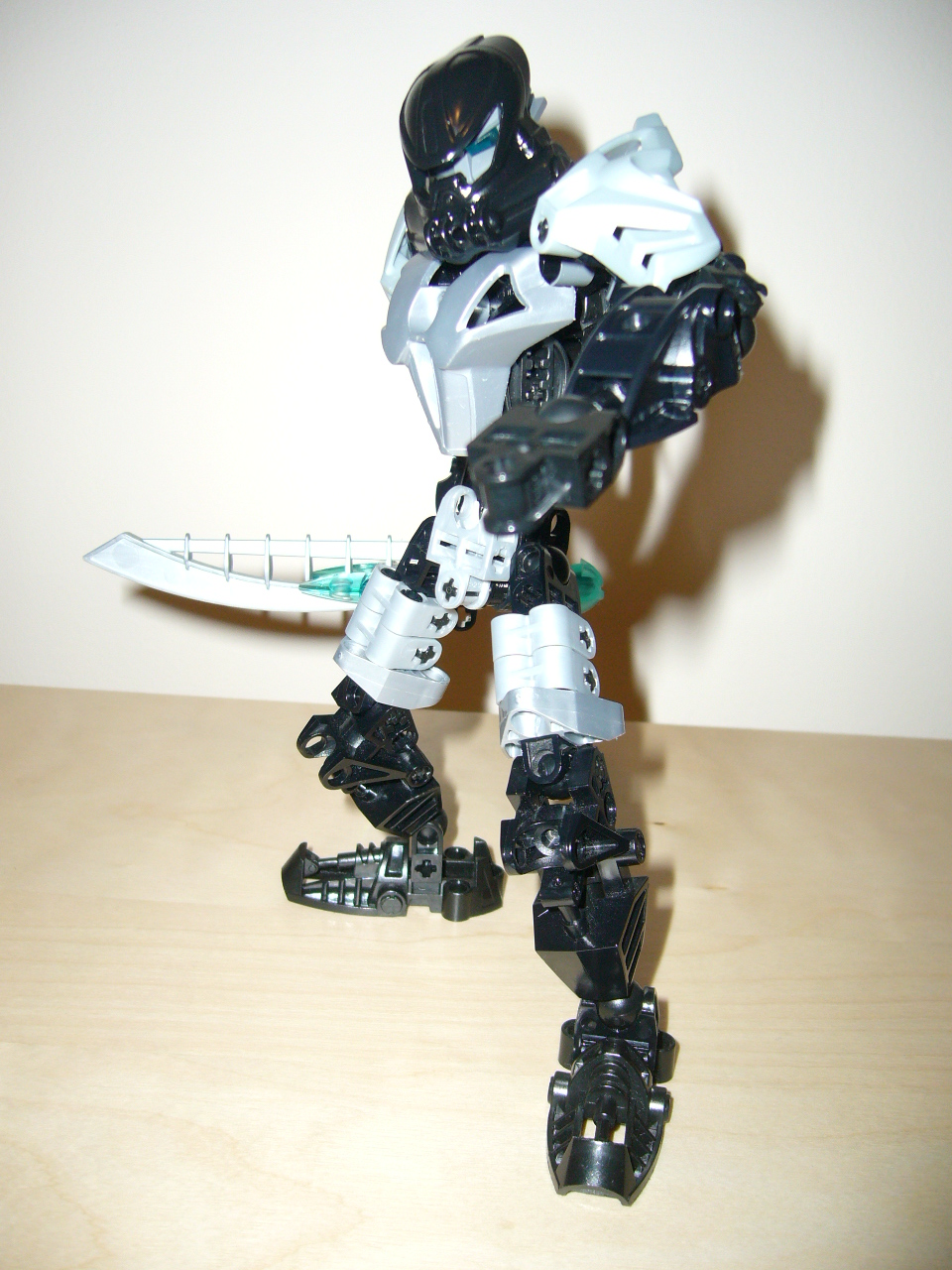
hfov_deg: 40.7
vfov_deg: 52.6
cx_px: 476
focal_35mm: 35
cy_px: 635
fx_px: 1283
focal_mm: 5.8
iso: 100
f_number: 2.8
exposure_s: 1/30
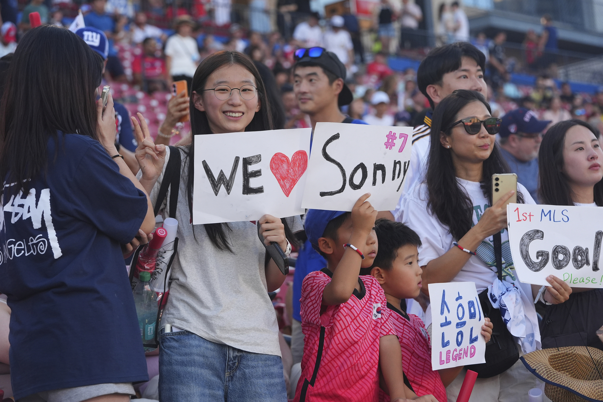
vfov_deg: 10.9
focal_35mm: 126
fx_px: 2110
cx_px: 302
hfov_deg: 16.3
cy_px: 201
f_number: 5.6
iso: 1600
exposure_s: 1/1000
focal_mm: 126
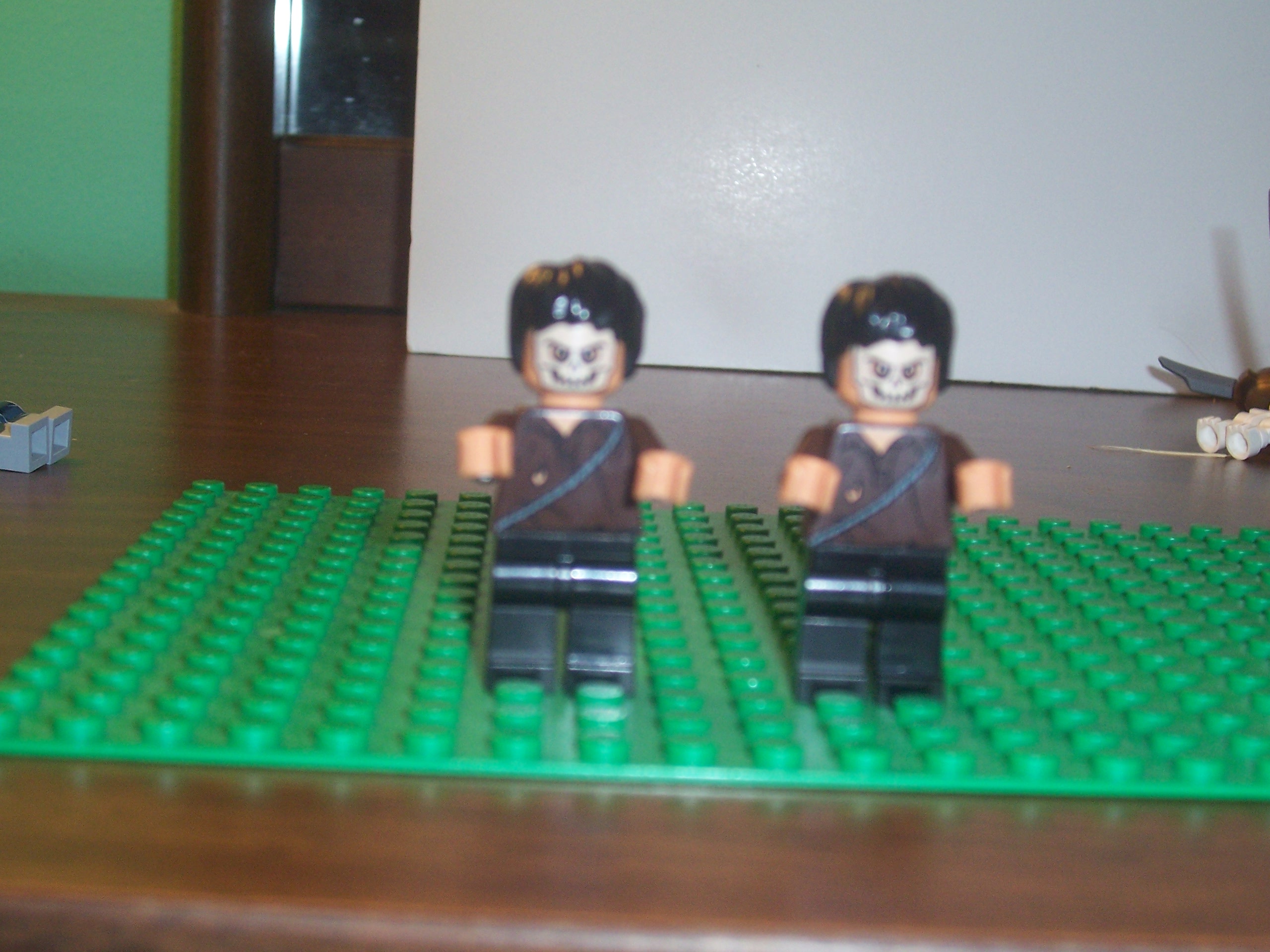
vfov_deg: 27.5
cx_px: 635
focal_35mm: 53
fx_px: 1944
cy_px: 476
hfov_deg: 36.2
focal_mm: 8.6
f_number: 3.4
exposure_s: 1/60
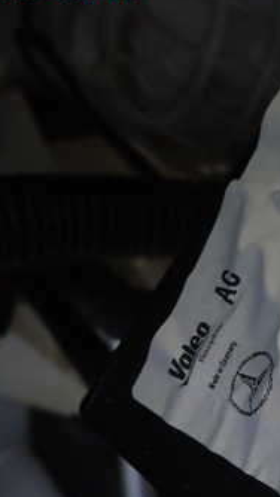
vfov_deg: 41.8
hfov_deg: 22.9
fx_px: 646
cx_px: 314
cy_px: 304
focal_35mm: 49
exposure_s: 1/60
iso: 200
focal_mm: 4.5
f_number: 2
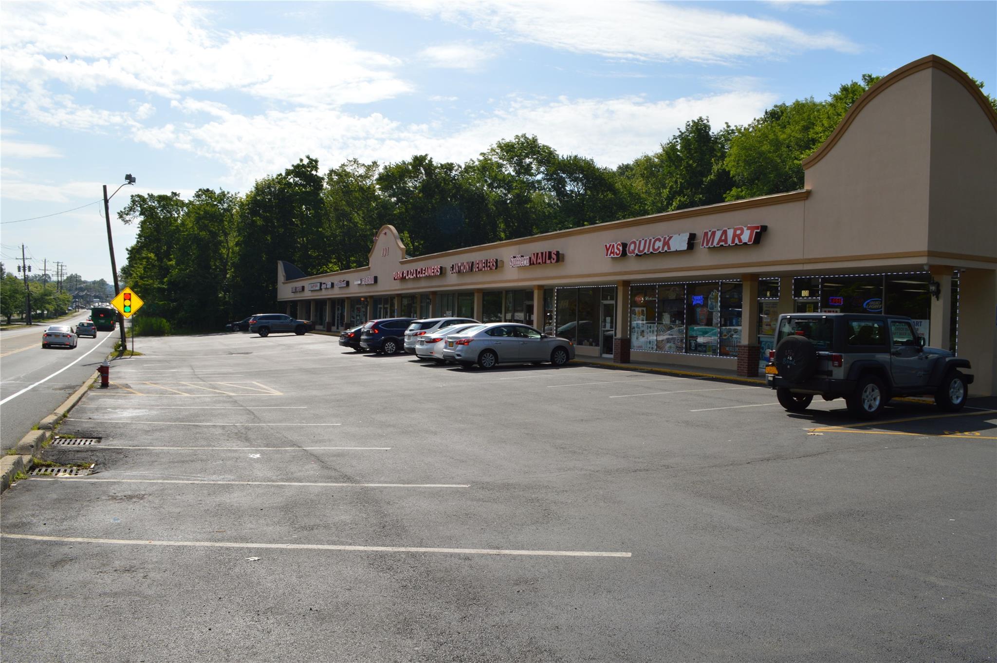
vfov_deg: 47.8
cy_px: 332
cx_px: 498
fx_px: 747
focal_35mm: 27
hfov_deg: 67.4
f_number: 11
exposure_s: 1/200
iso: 100
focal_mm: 18
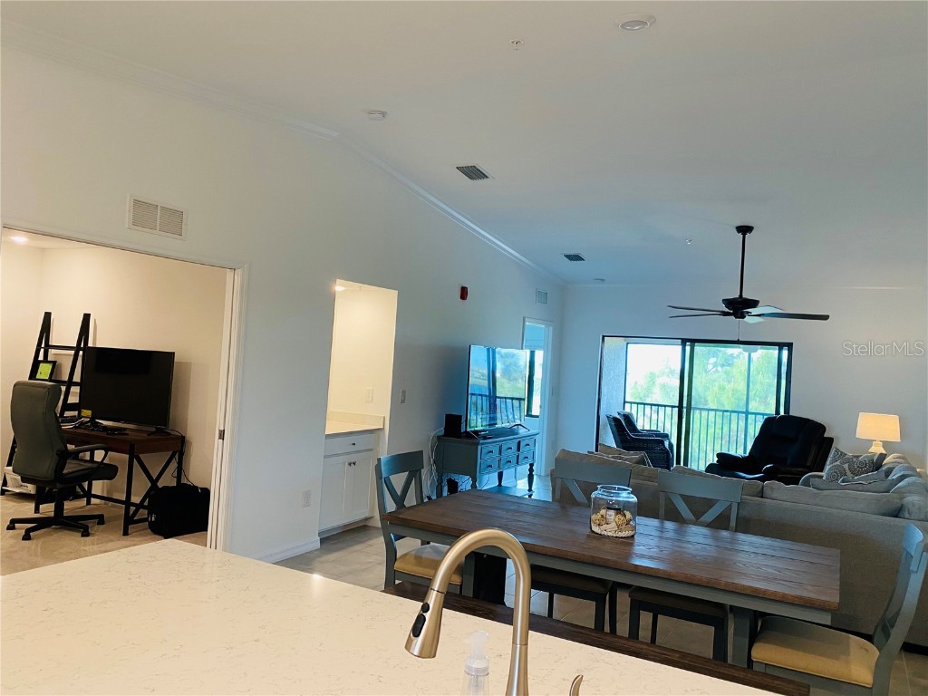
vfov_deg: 53.1
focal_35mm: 26
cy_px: 348
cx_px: 464
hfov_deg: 67.3
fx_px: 697
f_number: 1.8
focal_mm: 4.25
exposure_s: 1/60
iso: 100
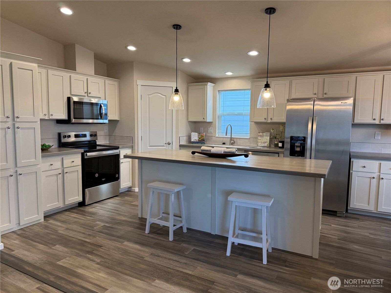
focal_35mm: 24
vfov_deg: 56.8
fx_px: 271
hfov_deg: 71.6
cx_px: 196
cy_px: 146
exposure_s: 1/176
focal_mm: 6.76
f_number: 1.78
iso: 200
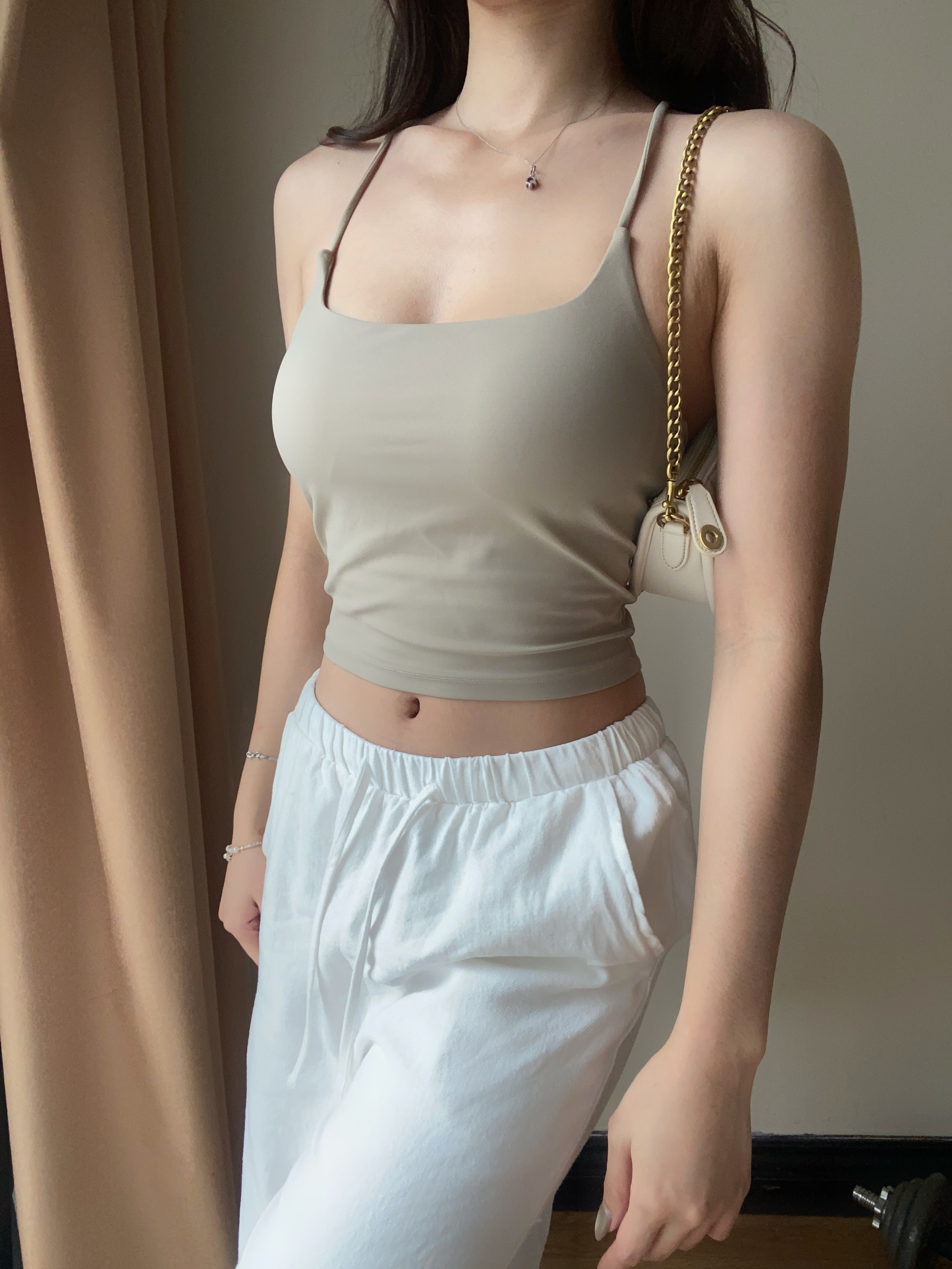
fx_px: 843
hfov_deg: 58.9
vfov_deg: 73.9
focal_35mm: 23
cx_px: 476
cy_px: 634
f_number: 2.2
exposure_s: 1/60
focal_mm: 2.71
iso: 160
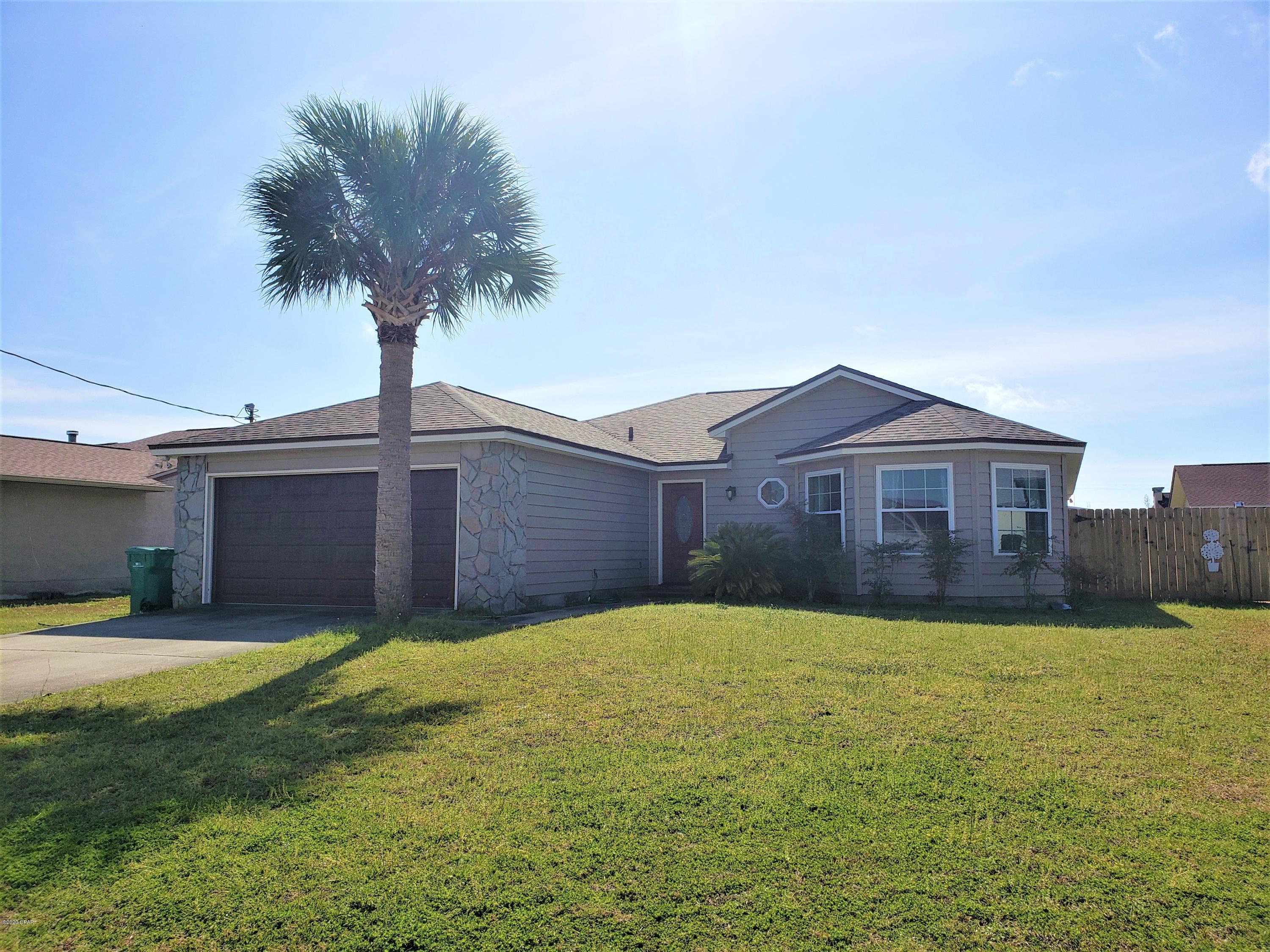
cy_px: 476
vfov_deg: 53.1
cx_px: 635
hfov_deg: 67.3
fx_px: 954
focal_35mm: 26
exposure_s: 1/2767
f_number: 2.4
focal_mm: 4.3
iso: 50
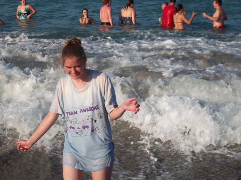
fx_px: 641
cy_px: 90
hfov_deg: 21.3
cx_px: 120
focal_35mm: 92
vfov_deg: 16.1
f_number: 9.5
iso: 80
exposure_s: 1/272
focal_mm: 15.3
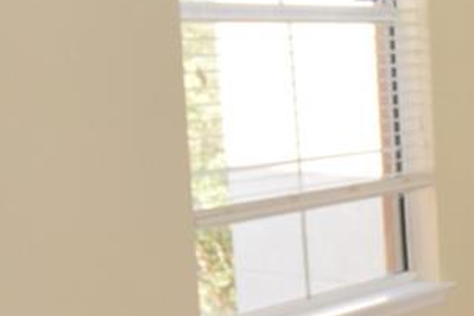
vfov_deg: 17.0
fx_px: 1053
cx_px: 866
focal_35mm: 80
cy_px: 188
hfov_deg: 19.0
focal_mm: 10
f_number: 5.6
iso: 640
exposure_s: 1/125
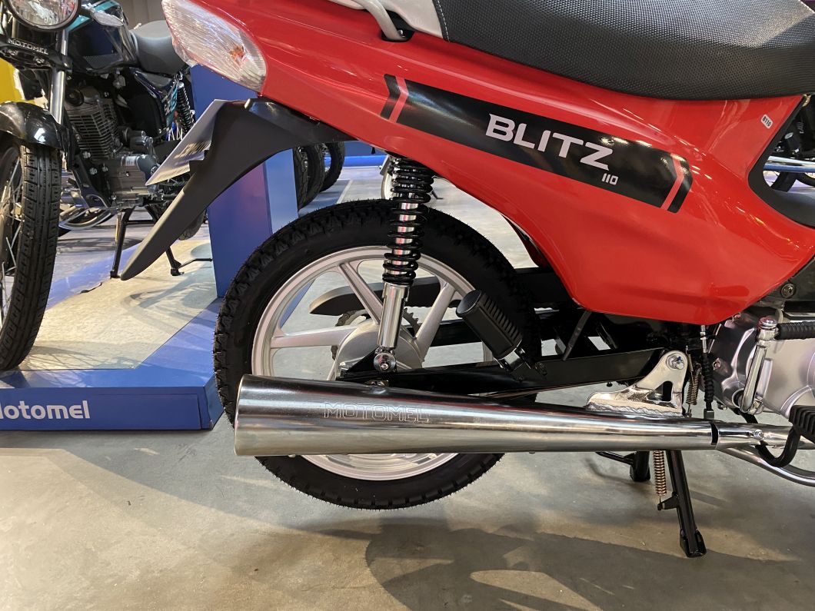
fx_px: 612
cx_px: 408
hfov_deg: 67.3
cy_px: 306
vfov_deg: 53.1
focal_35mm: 26
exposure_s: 1/50
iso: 250
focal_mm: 4.25
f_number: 1.8
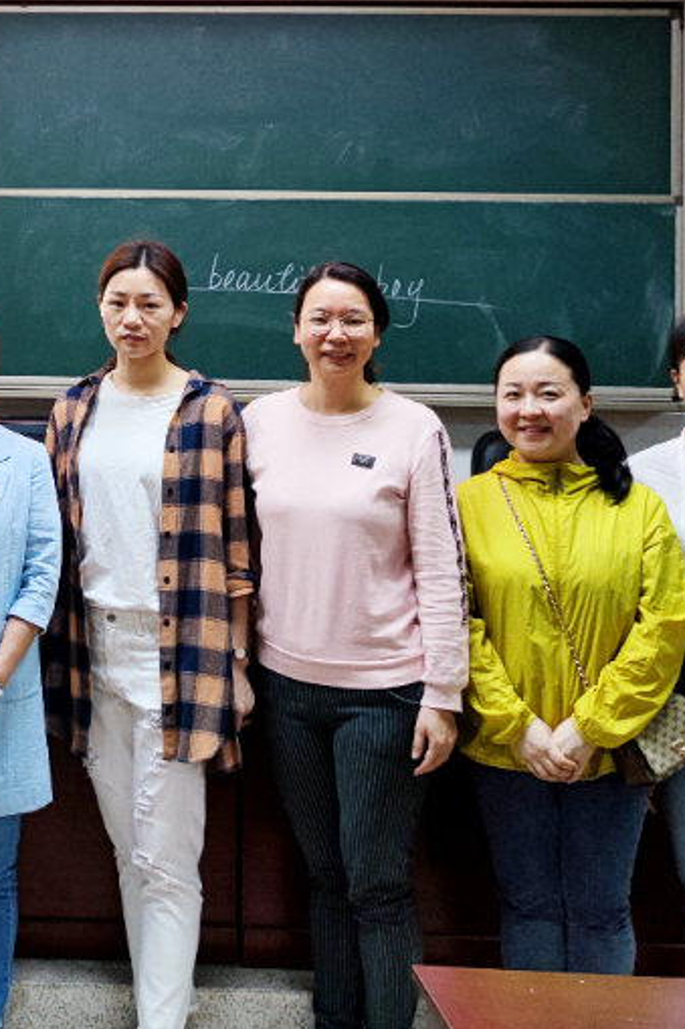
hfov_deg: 23.9
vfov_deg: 36.8
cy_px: 287
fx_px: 1514
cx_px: -71
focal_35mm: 53
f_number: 1.69
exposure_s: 1/100
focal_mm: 6.72
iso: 103
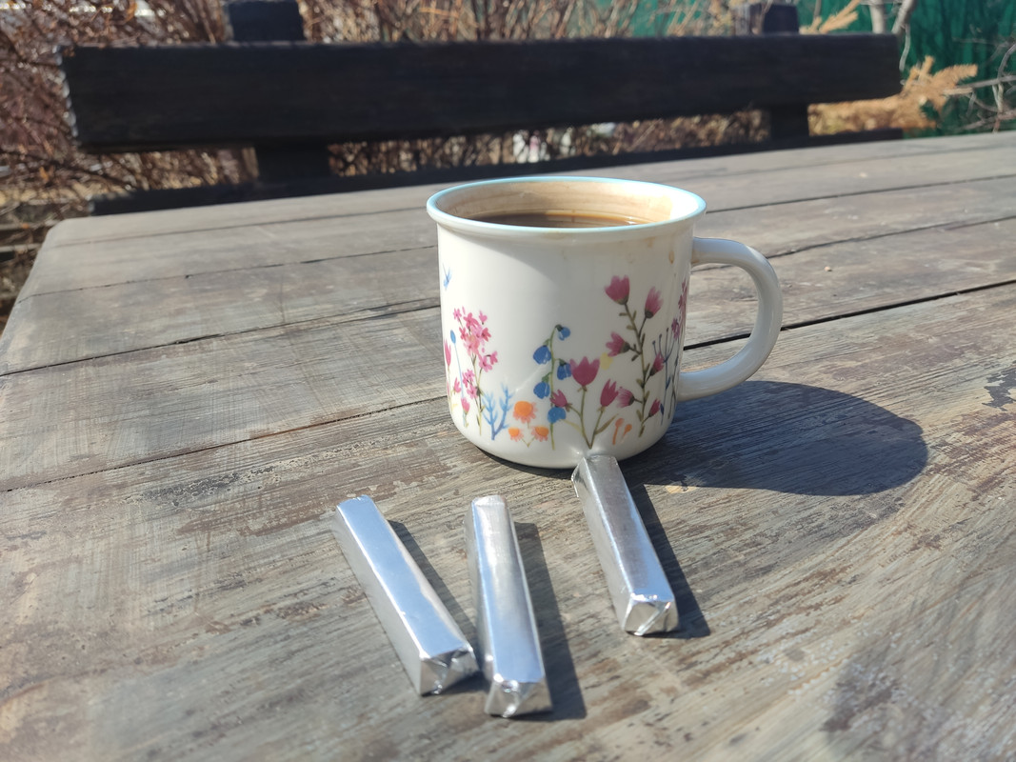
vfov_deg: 54.9
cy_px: 381
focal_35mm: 25
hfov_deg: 69.4
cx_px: 508
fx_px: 734
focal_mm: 4.71
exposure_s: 1/1078
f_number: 1.79
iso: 50
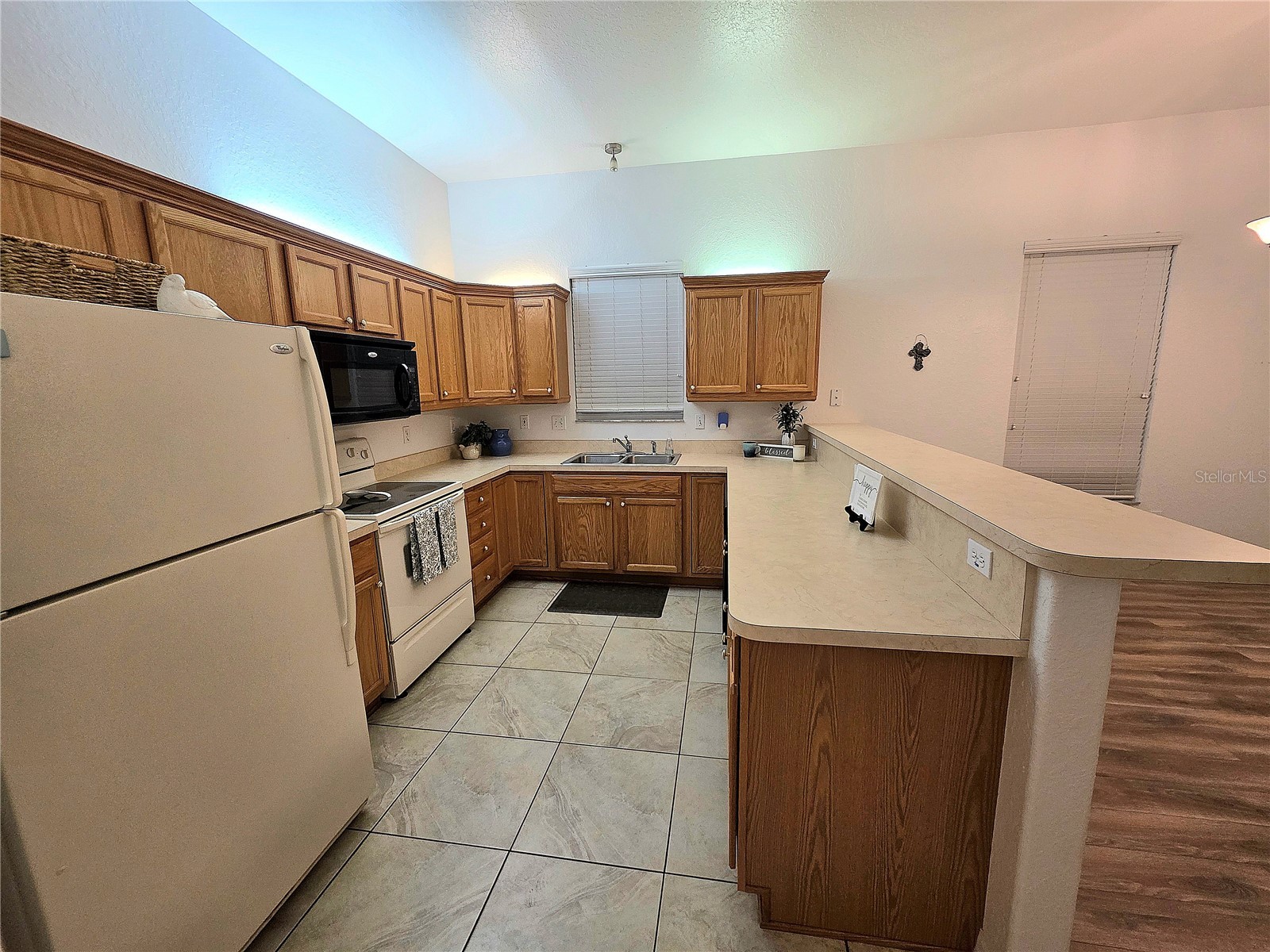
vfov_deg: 89.9
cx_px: 635
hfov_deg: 106.2
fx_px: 477
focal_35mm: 13
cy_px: 476
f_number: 1.9
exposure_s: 1/120
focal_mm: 2.2
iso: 250
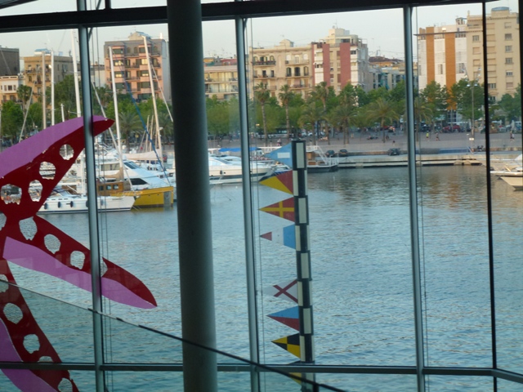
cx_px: 262
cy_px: 196
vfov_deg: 18.0
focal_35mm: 82
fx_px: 1239
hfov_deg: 23.8
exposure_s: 1/80
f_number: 4.8
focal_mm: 14.8
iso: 200
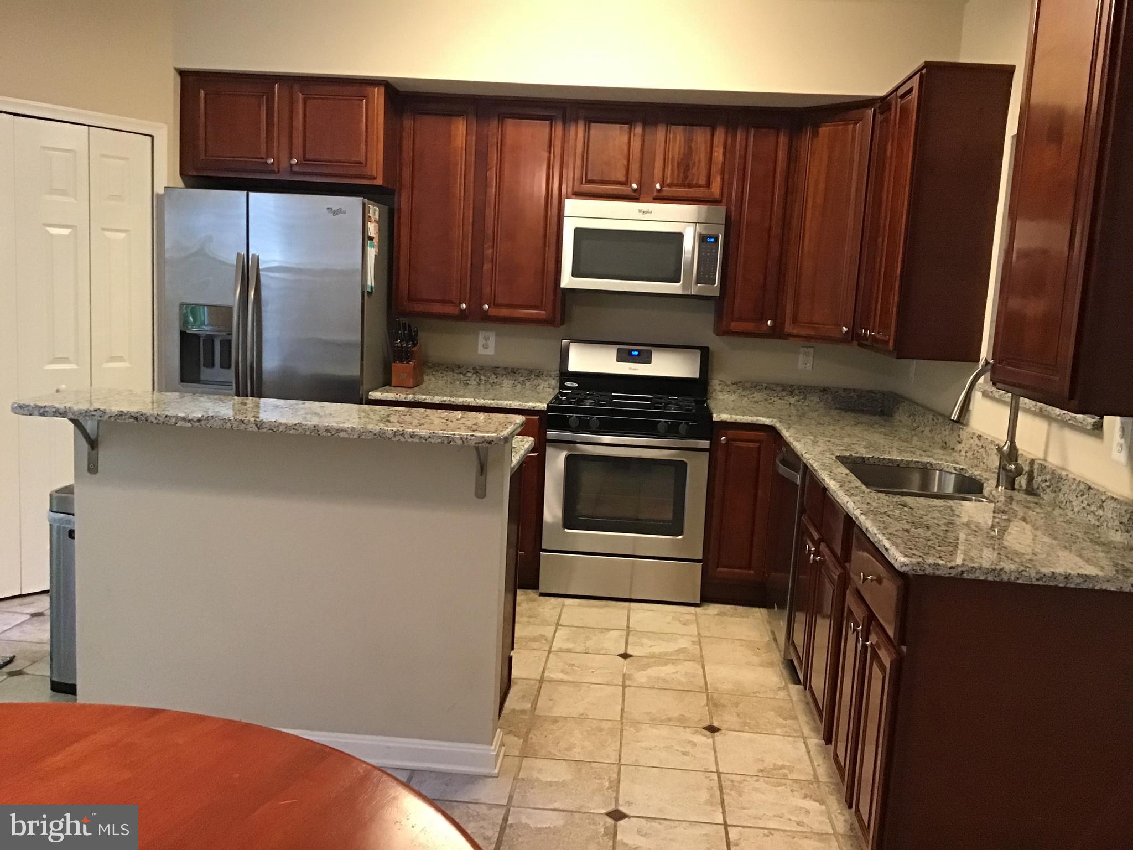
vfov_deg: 45.4
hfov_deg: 58.4
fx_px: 1015
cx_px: 566
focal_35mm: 31
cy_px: 425
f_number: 2.4
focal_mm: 3.3
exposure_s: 1/30
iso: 160
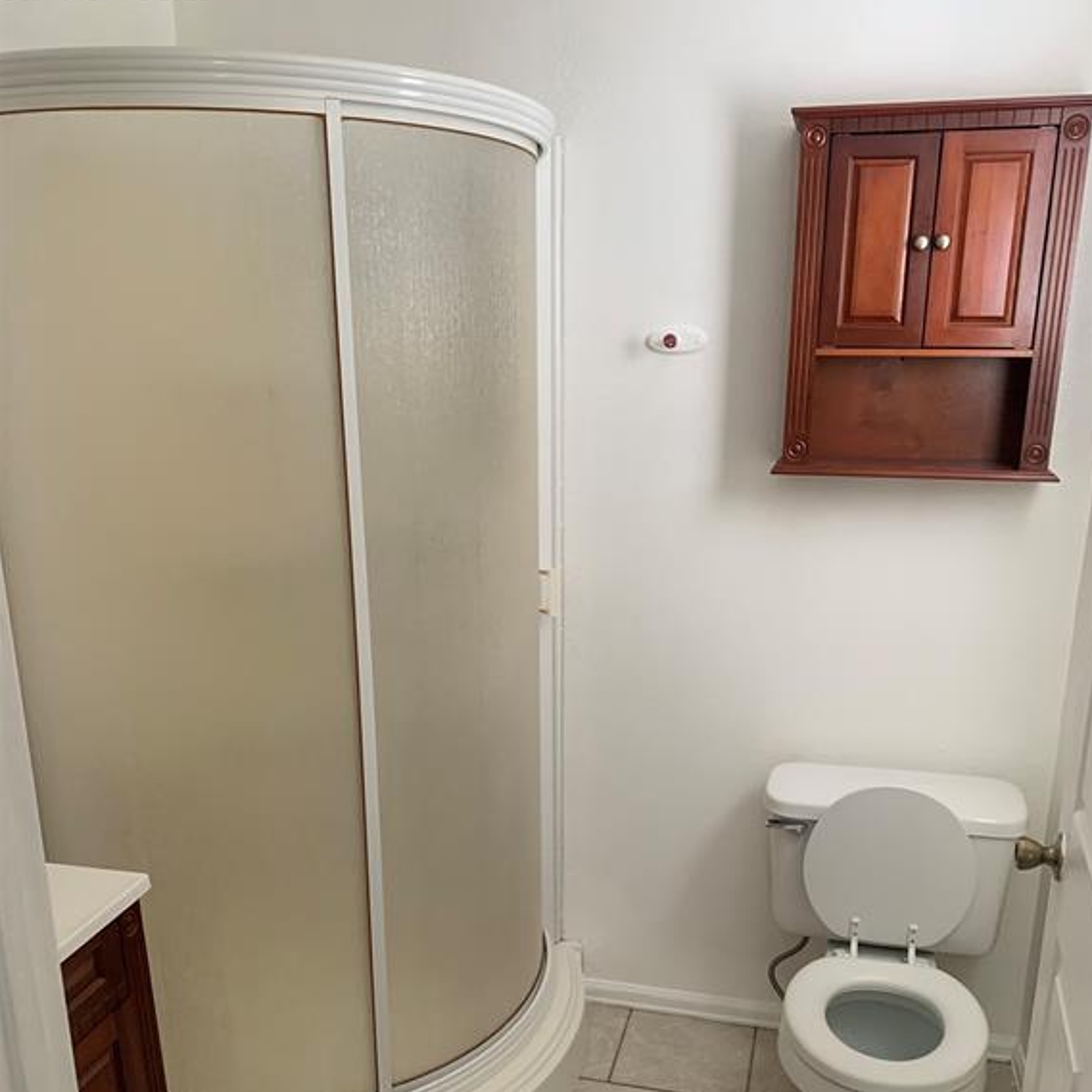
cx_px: 550
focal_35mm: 31
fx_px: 1106
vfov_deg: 52.0
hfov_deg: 52.5
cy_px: 676
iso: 80
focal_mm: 4.25
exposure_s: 1/121
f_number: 1.8
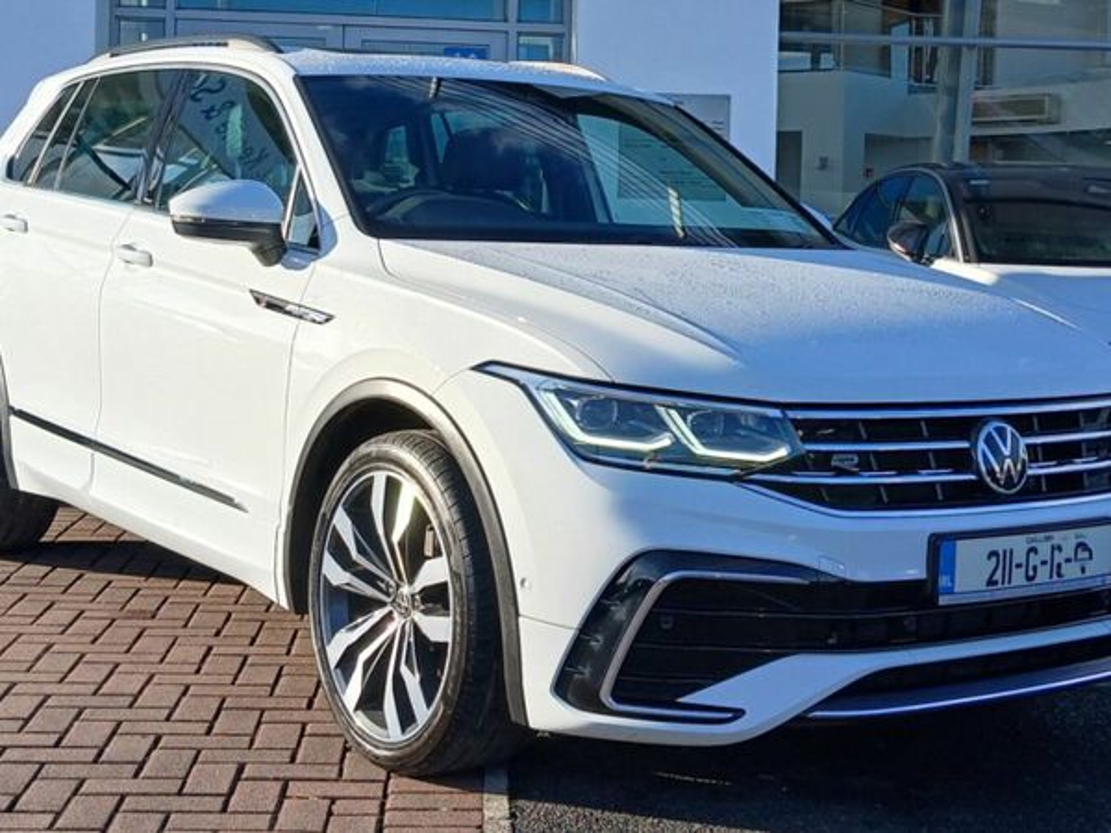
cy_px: 416
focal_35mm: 26
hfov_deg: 67.3
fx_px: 834
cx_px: 556
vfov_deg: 53.1
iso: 20
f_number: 1.8
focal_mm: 3.98
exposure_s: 1/473
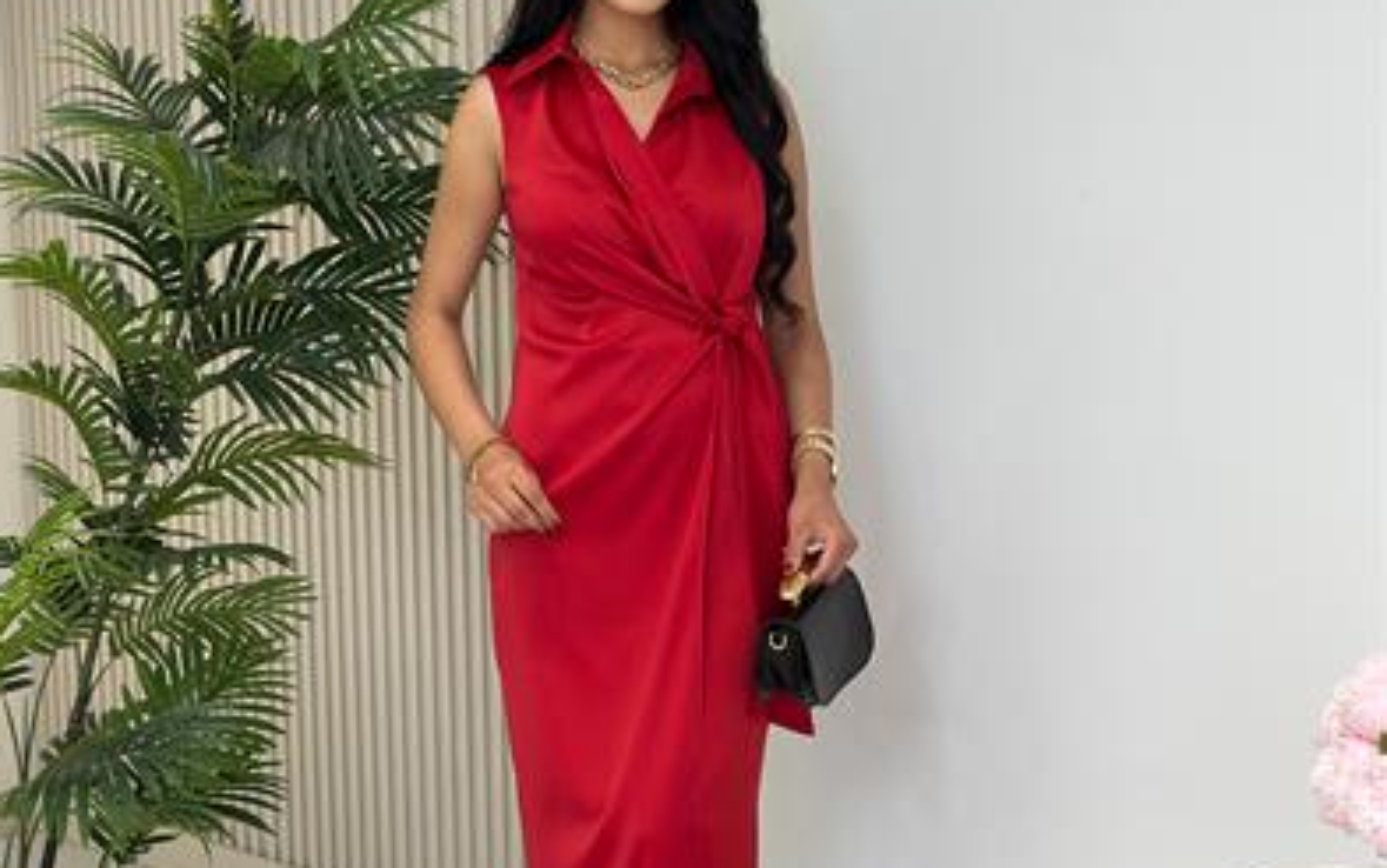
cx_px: 685
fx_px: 2609
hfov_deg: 29.8
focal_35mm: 69
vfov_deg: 18.9
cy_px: 443
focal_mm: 6.86
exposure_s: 1/226
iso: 80
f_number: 1.78
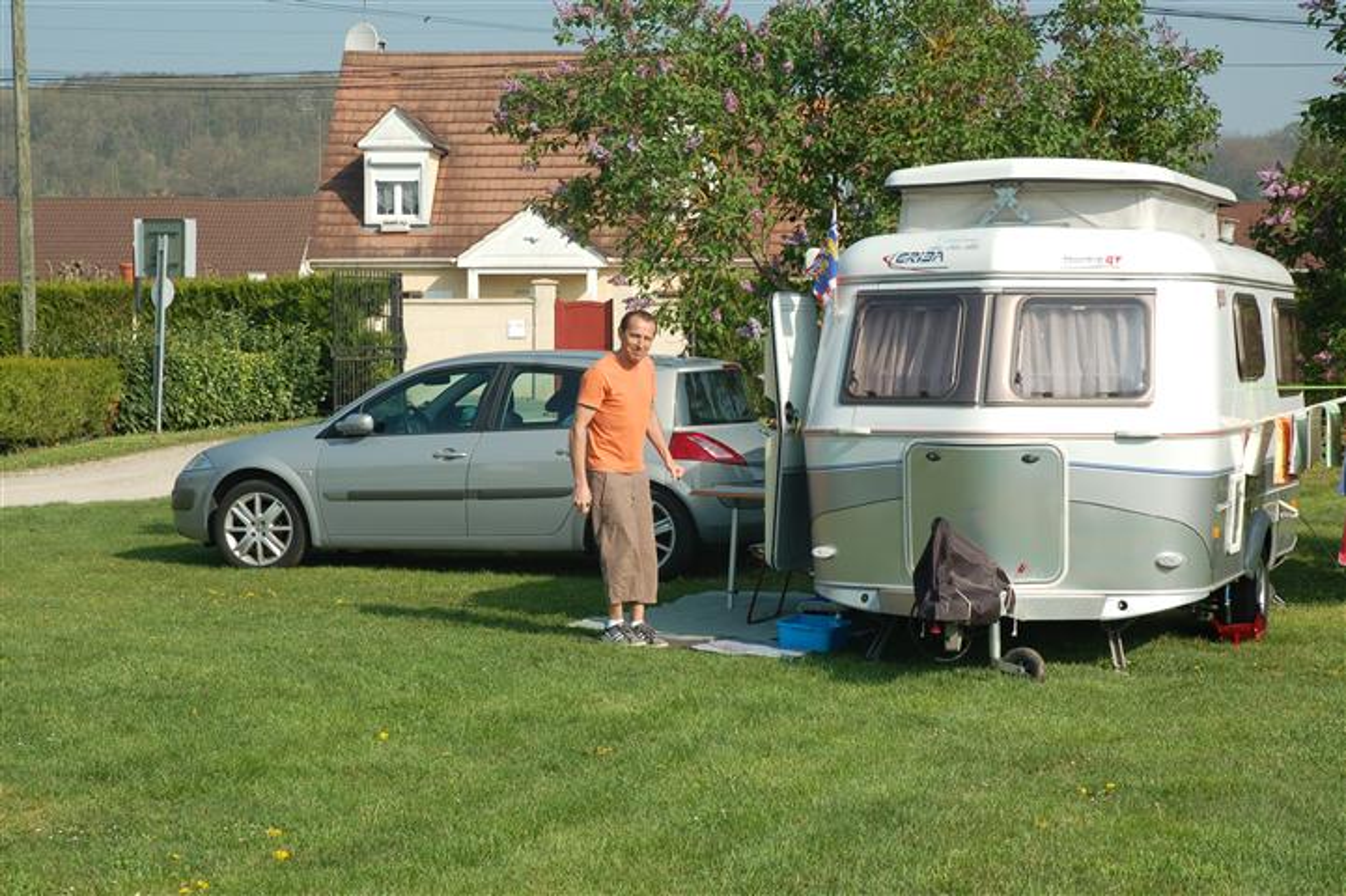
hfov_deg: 26.0
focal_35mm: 78
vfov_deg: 17.5
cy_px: 448
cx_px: 673
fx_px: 2915
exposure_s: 1/320
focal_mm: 52
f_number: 9
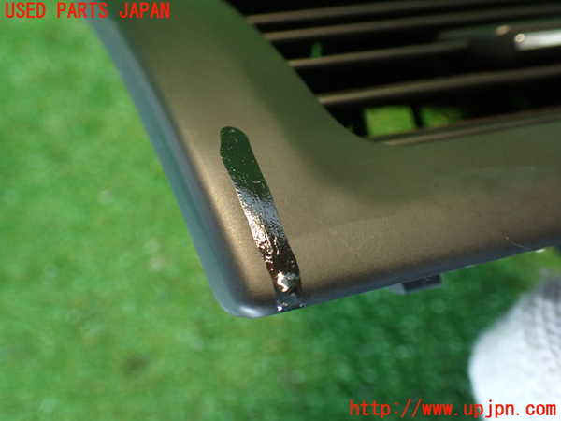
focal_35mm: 32
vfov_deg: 44.2
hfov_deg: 56.8
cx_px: 280
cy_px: 210
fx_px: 519
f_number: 2.4
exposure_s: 1/30
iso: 320
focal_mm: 5.79
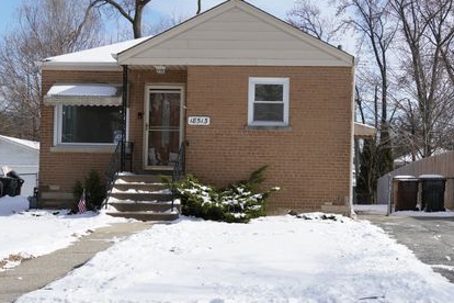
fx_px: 731
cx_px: 269
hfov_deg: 34.4
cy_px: 152
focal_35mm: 58
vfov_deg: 23.4
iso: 100
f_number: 8
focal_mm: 32
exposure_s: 1/250
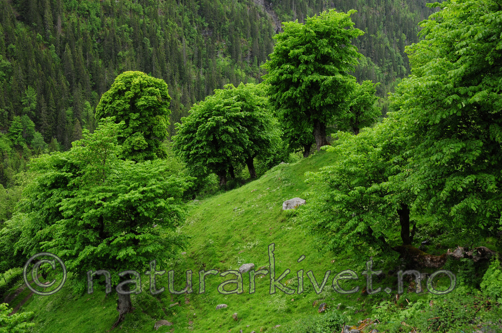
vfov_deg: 30.8
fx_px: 606
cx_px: 251
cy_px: 166
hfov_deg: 45.0
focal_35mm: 44
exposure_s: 1/160
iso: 400
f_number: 7.1
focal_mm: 29
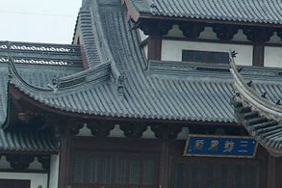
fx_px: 1730
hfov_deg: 8.6
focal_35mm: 221
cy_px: -100
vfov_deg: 6.1
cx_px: 655
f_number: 4.5
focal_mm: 24
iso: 100
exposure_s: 1/125
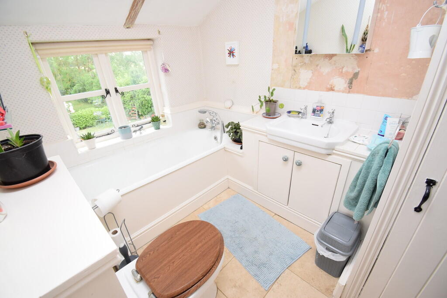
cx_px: 224
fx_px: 186
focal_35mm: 15
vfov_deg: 77.3
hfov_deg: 100.4
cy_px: 149
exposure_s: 1/125
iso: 800
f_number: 5.6
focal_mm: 10
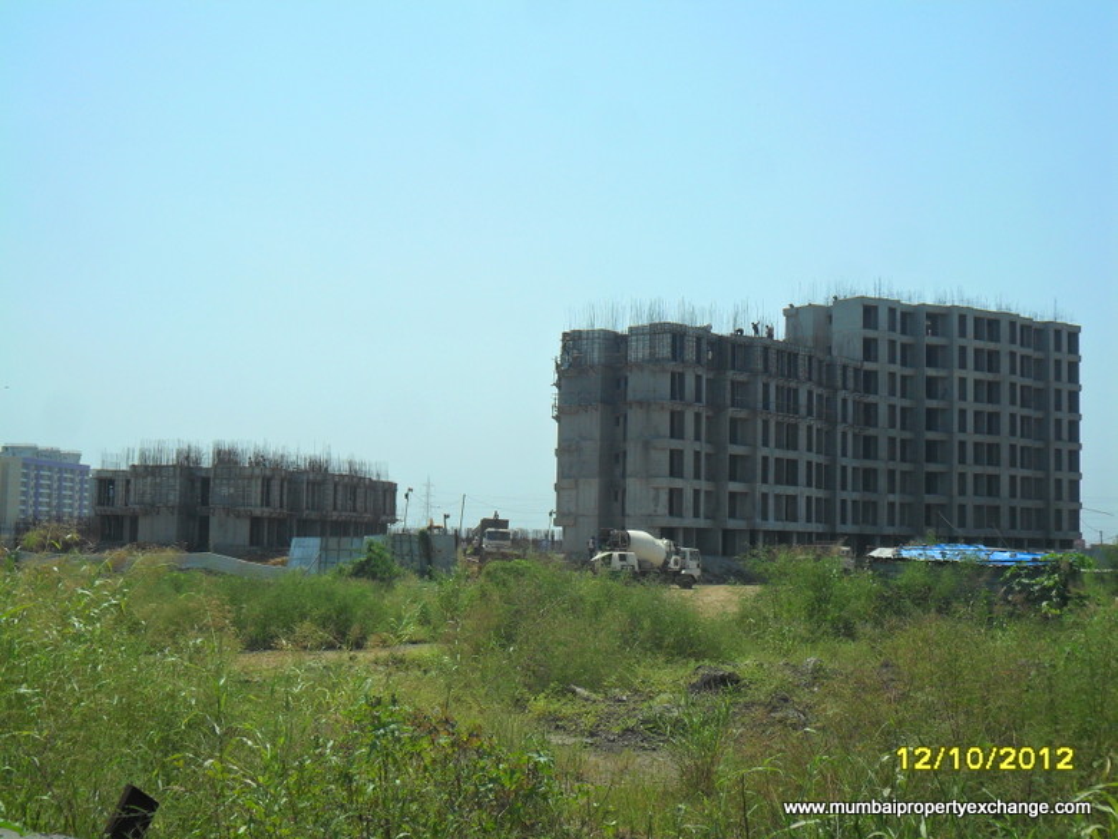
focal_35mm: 52
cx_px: 559
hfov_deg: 36.8
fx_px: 1679
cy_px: 420
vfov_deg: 28.0
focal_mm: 9.3
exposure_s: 1/1000
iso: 100
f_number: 5
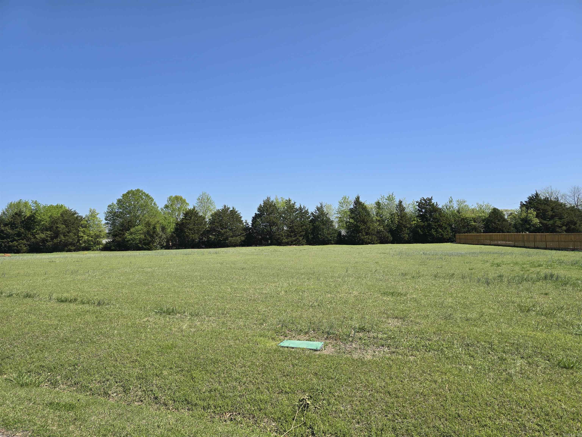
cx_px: 291
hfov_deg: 73.9
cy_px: 218
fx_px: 387
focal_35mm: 23
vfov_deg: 58.9
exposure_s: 1/1011
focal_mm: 6.3
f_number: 1.7
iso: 12
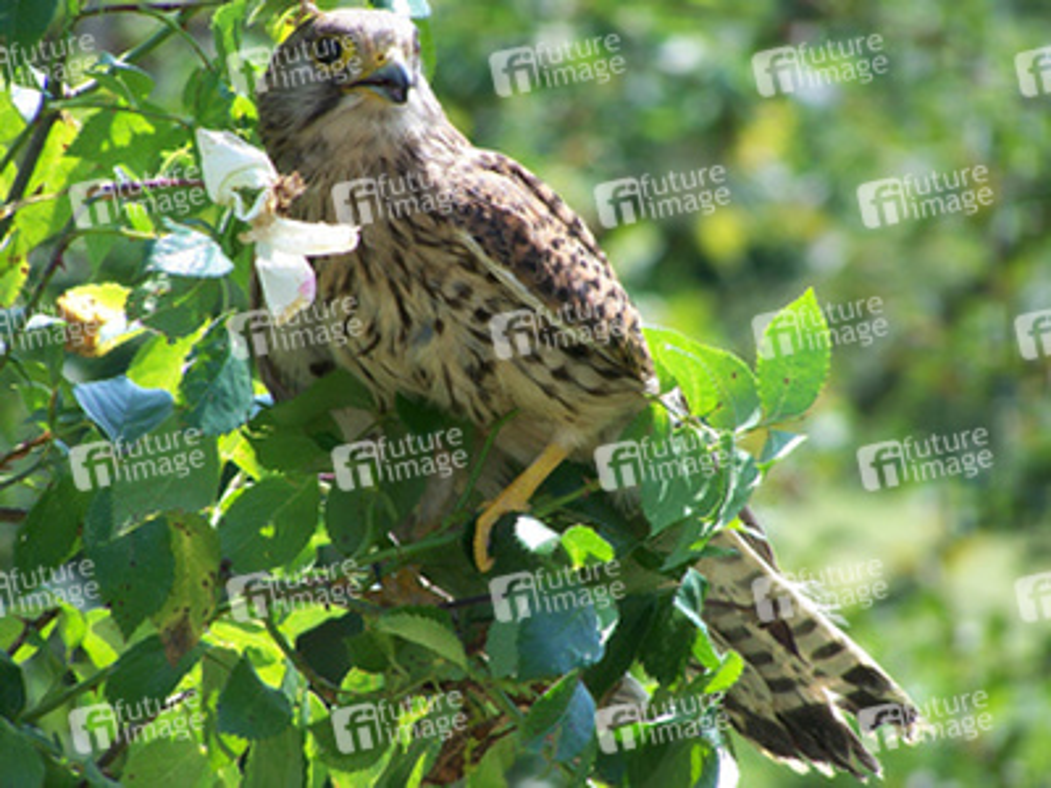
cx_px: 526
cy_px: 394
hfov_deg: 5.2
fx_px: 11537
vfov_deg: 3.9
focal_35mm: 380
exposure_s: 1/400
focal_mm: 63
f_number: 3.7
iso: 100
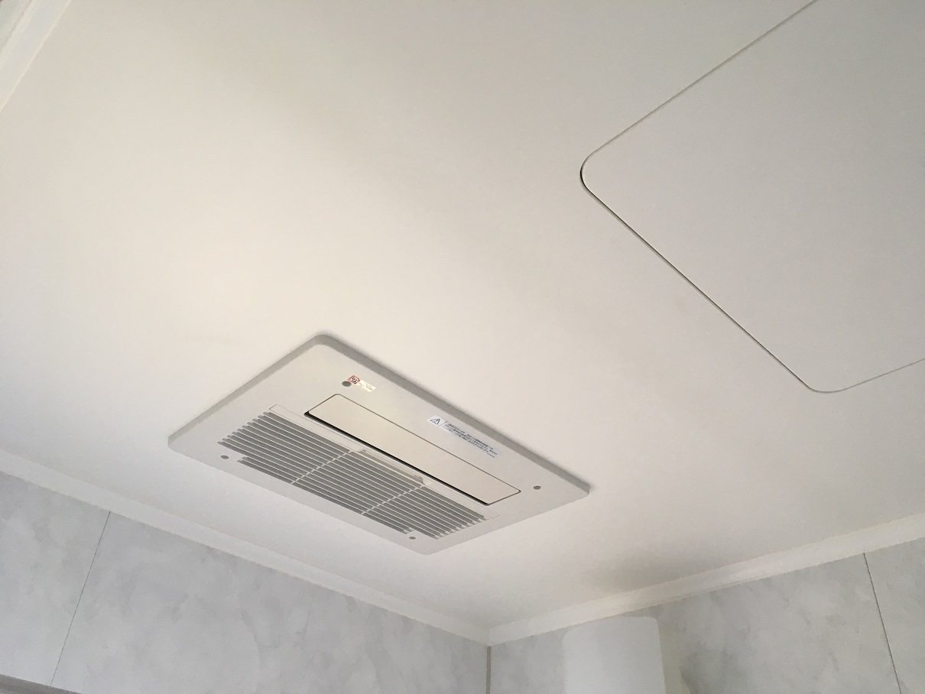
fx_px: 775
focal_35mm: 29
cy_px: 347
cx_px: 462
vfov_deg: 48.2
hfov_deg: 61.6
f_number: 2.2
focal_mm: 4.15
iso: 32
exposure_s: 1/30
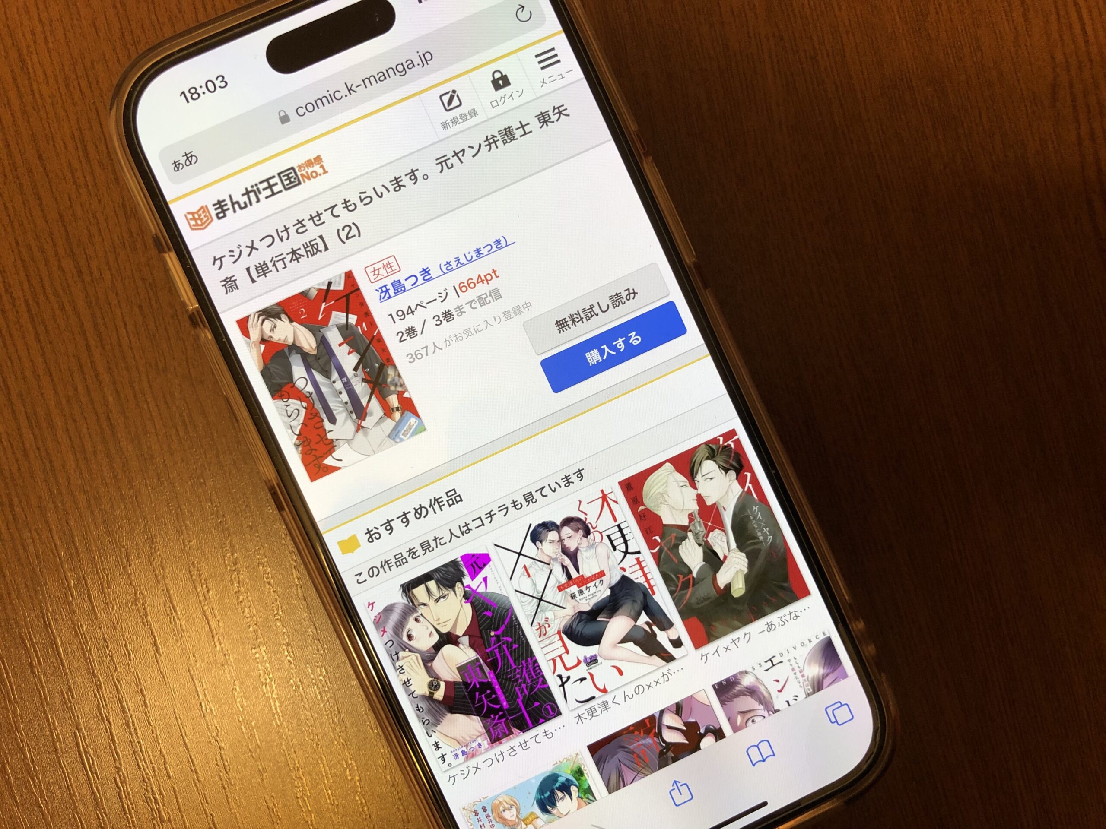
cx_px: 553
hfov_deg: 63.4
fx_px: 895
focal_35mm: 28
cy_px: 414
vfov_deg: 49.7
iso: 40
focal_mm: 3.99
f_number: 1.8
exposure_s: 1/17
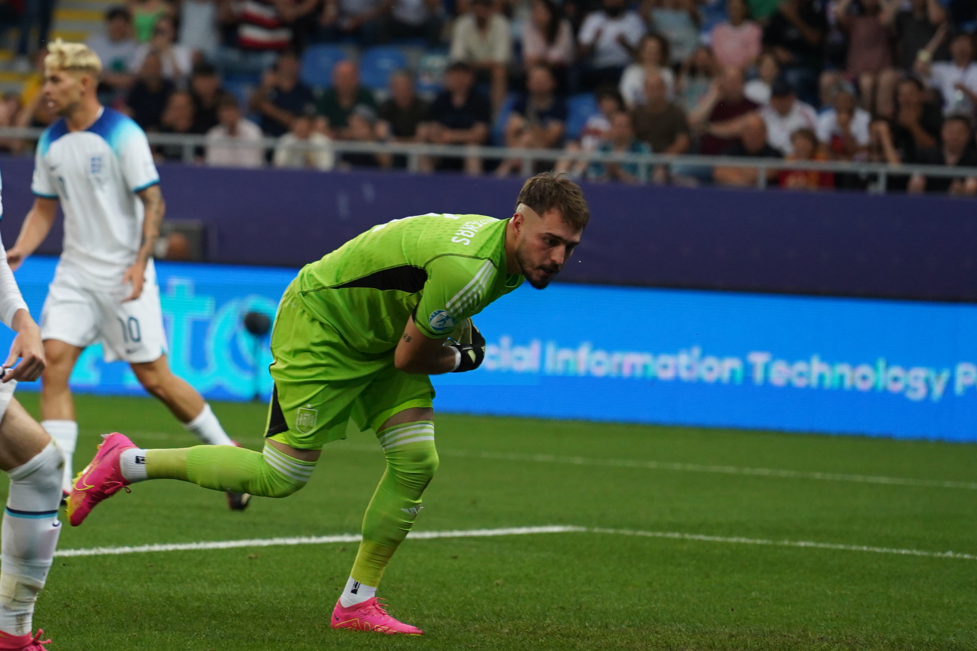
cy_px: 178
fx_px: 9688
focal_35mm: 357
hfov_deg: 5.8
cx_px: 225
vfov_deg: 3.8
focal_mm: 200
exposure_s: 1/1000
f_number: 4
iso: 2000
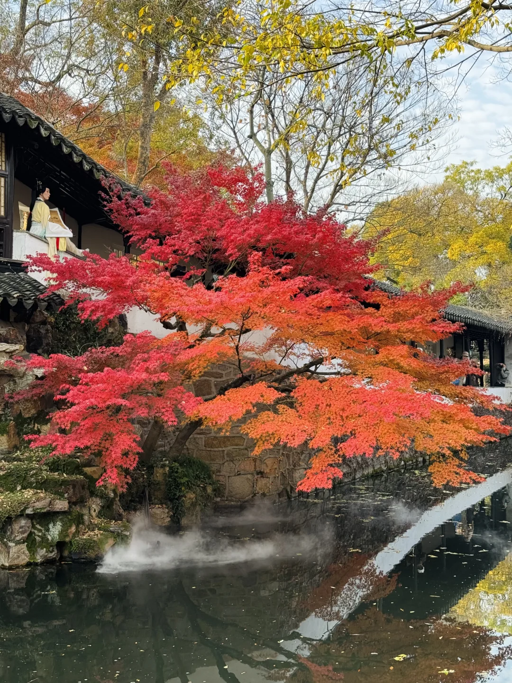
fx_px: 947
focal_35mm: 48
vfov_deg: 39.7
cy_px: 342
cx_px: 256
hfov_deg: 30.3
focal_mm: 6.86
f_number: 1.78
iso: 64
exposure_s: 1/414
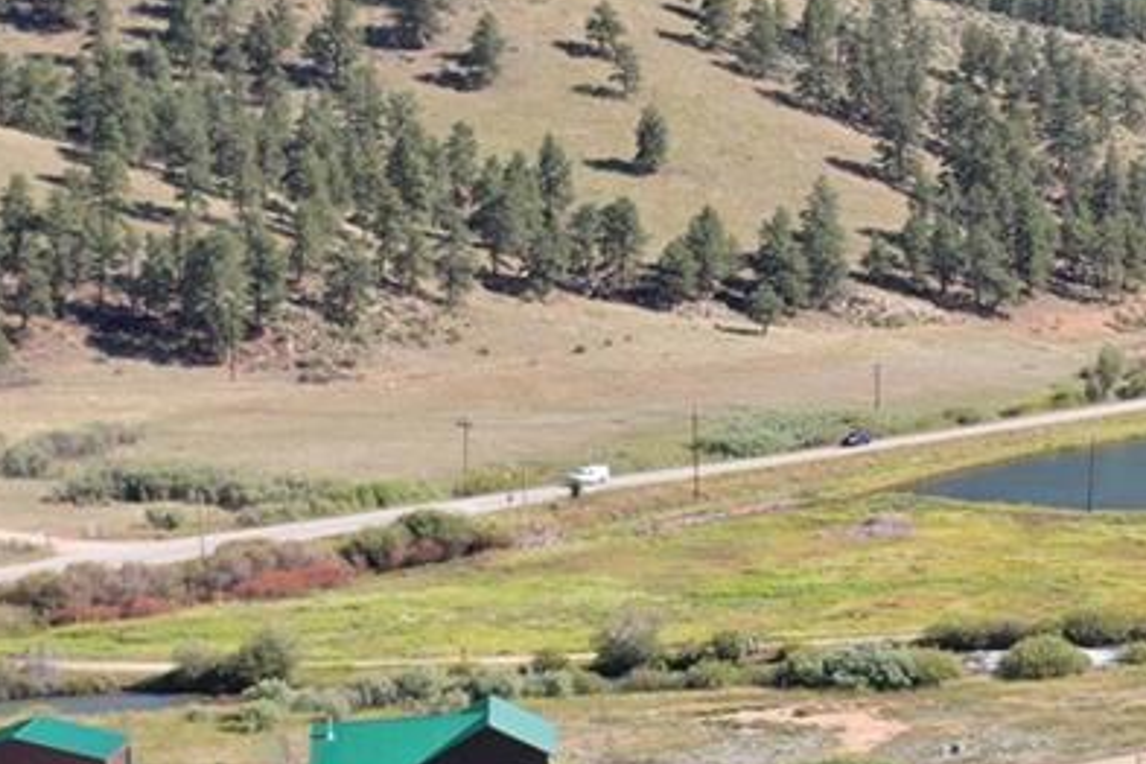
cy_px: 155
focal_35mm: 114
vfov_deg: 12.0
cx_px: 1942
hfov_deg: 15.8
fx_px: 3629
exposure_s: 1/240
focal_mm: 10.26
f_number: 5
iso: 100
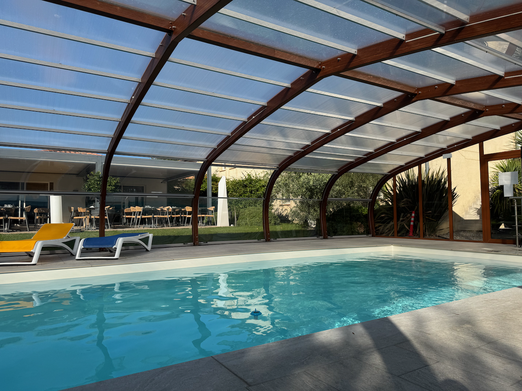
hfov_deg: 71.6
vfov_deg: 56.8
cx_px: 261
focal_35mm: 24
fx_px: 362
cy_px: 196
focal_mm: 6.76
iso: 80
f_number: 1.78
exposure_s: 1/4608
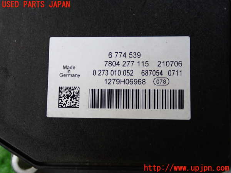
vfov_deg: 30.9
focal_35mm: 47
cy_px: 86
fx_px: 314
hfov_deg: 40.4
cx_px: 116
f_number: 3.1
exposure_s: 1/50
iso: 400
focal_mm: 8.4
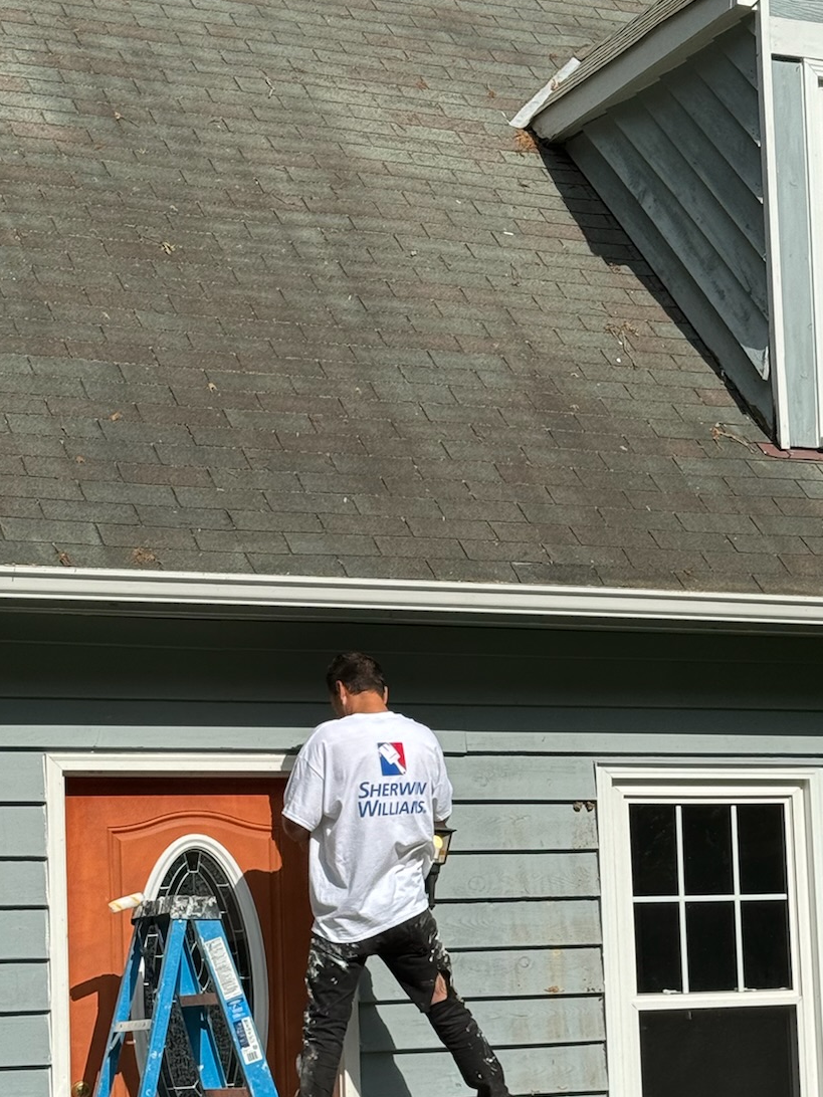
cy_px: 760
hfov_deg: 16.3
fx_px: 2853
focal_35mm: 90
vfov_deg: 21.7
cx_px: 622
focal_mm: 6.76
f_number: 1.78
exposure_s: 1/7092
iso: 80
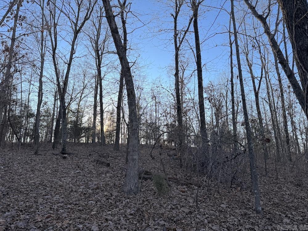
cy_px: 116
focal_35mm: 24
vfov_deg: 56.8
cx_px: 154
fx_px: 214
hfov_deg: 71.6
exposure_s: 1/1770
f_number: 1.78
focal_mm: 6.76
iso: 80
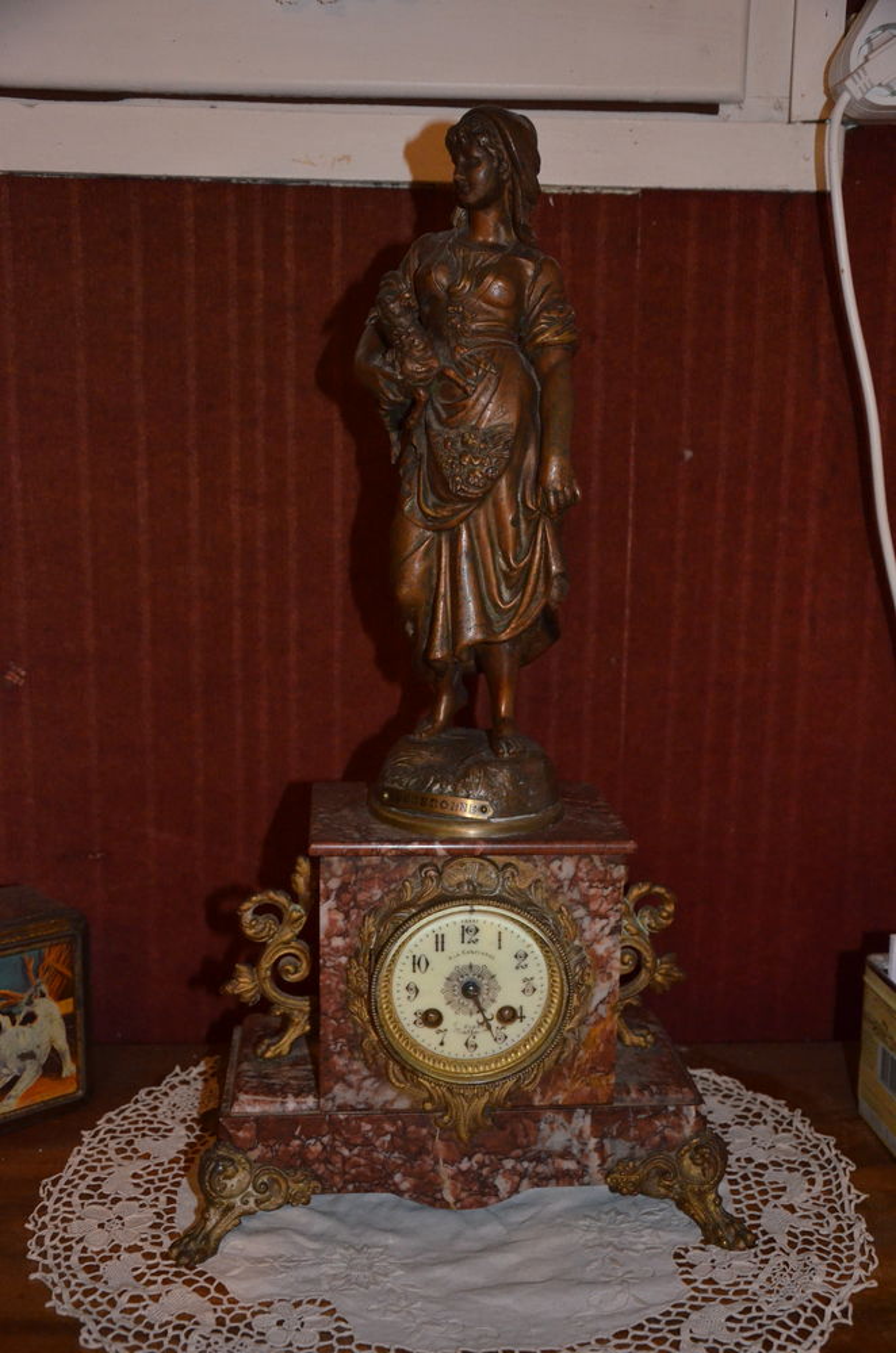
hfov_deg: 34.1
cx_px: 448
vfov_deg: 49.6
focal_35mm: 39
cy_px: 676
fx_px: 1463
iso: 3200
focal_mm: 26
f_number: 4
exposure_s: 1/60
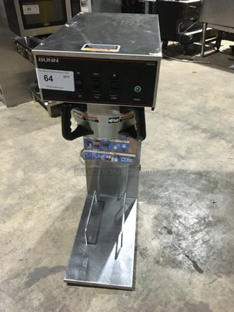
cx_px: 117
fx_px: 261
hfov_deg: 48.2
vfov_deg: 61.7
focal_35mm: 29
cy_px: 156
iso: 320
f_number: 2.2
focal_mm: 4.15
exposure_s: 1/15
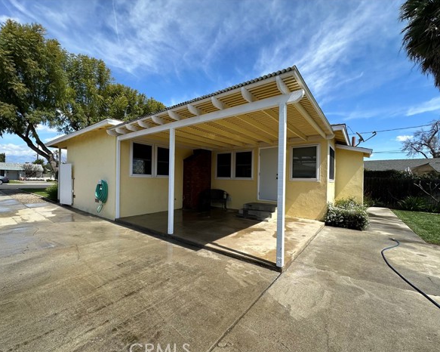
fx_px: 195
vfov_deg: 84.0
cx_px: 208
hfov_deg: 96.7
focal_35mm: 15
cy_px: 180
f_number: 2.2
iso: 50
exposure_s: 1/769
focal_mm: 2.22
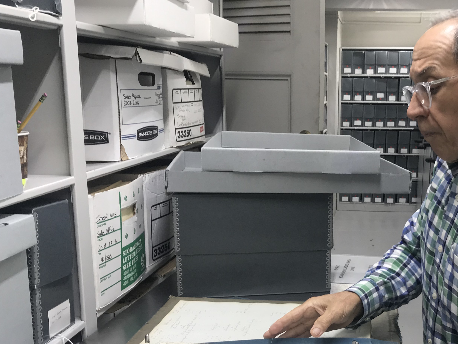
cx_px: 325
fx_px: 609
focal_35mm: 46
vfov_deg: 31.3
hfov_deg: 40.4
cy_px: 226
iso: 32
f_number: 1.8
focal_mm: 3.99
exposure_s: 1/60
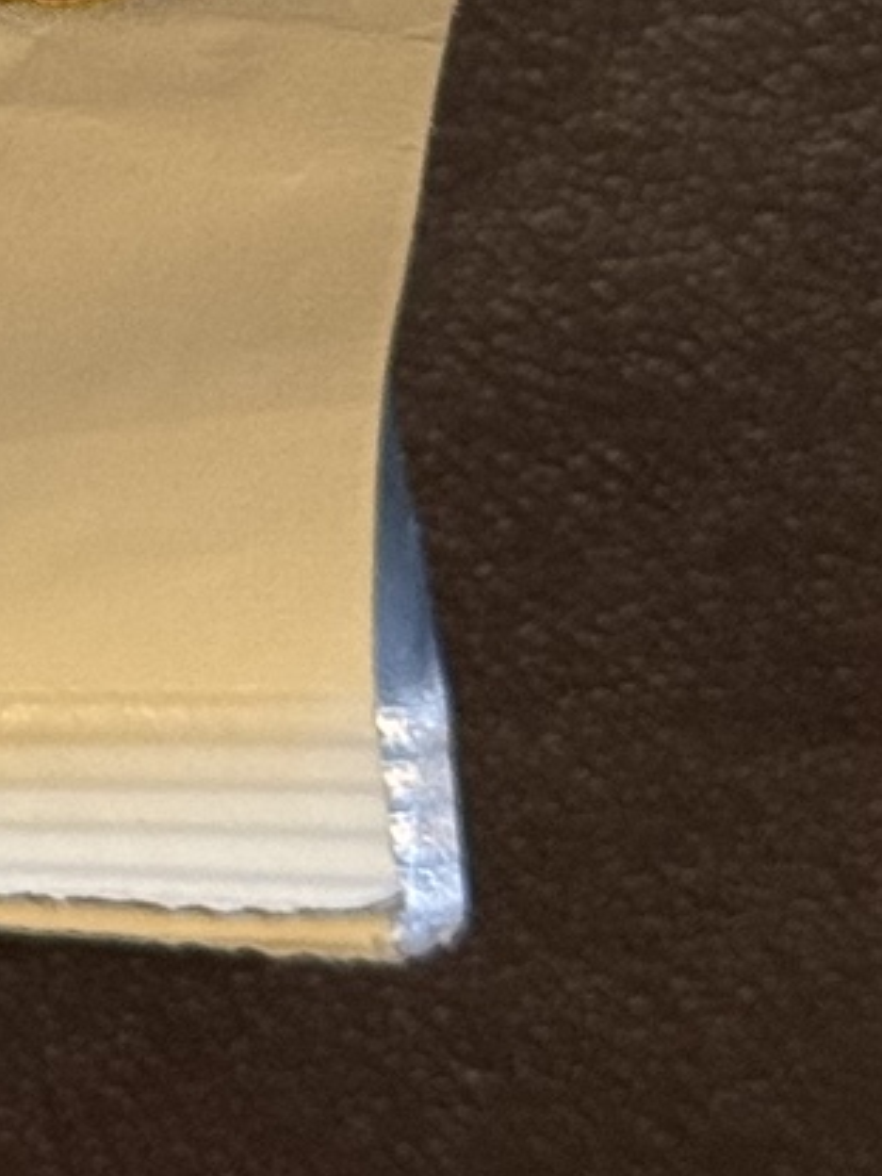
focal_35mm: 231
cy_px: -1281
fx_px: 7848
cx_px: -1218
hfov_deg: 6.2
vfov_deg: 8.1
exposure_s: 1/50
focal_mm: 6.76
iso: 200
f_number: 1.78
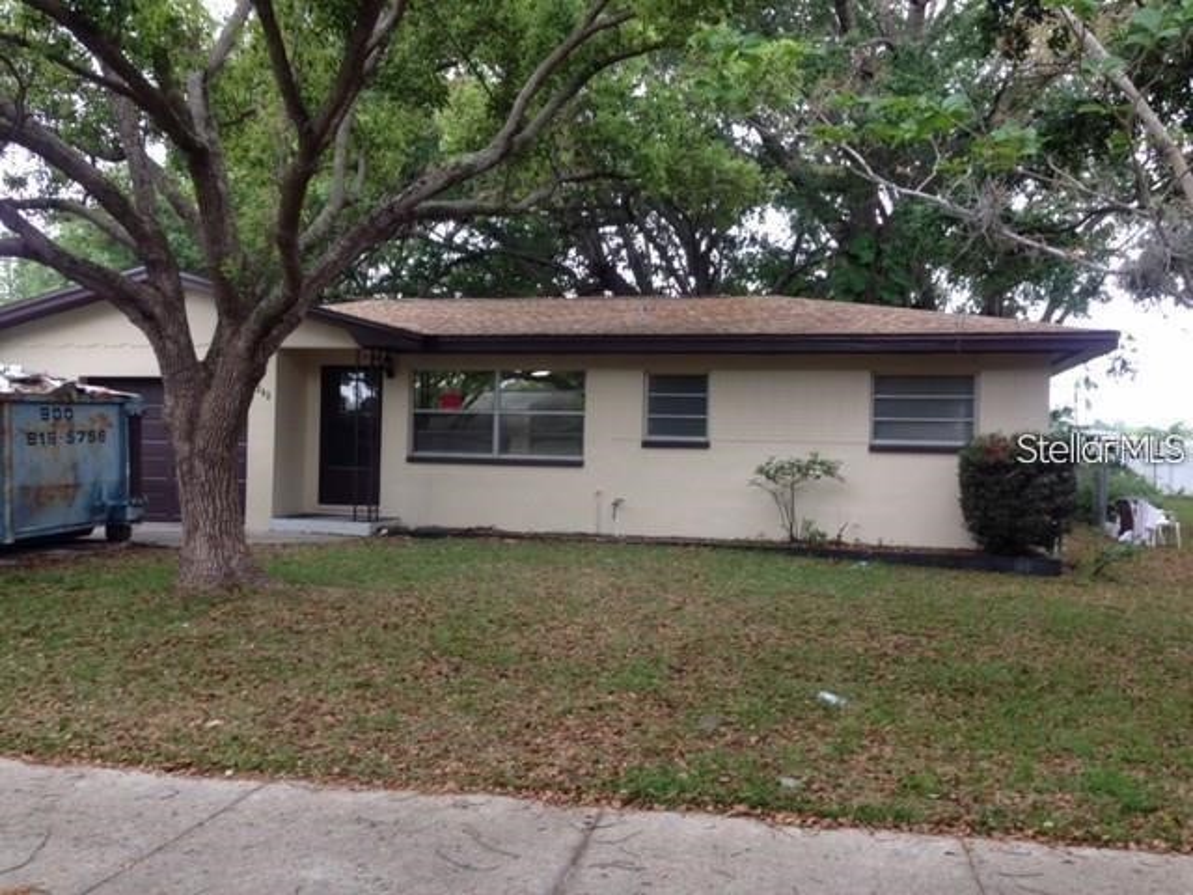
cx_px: 596
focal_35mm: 33
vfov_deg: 42.9
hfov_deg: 55.4
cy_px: 448
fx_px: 1137
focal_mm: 4.12
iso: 50
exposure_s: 1/40
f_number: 2.4
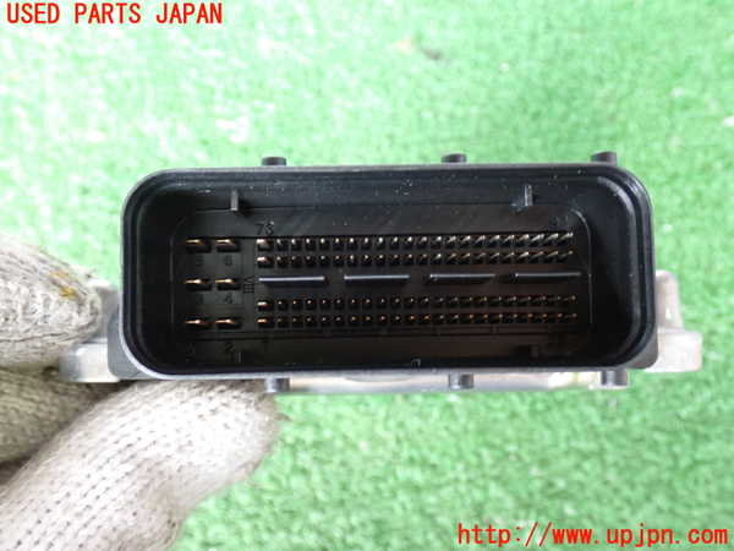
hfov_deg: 49.0
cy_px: 276
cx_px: 367
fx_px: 806
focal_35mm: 38
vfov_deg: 37.7
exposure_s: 1/30
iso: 800
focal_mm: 6.83
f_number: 2.7
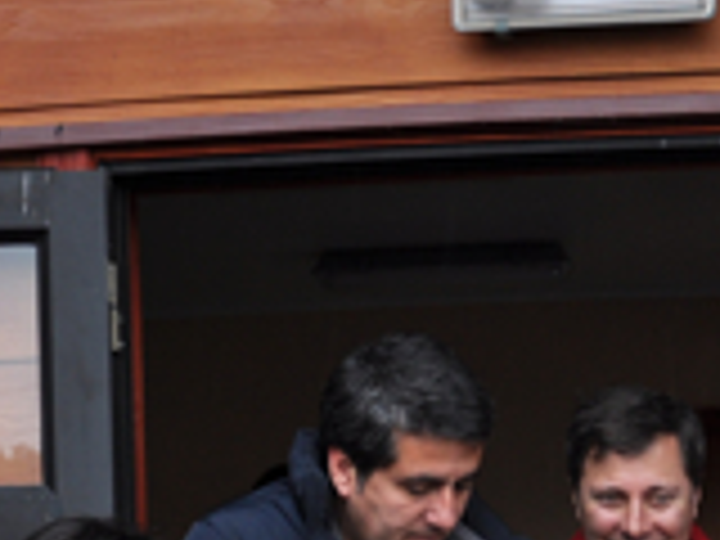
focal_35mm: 104
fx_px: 2163
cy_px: 934
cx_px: 432
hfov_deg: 18.9
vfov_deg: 13.0
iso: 200
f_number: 4
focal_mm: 18
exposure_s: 1/80
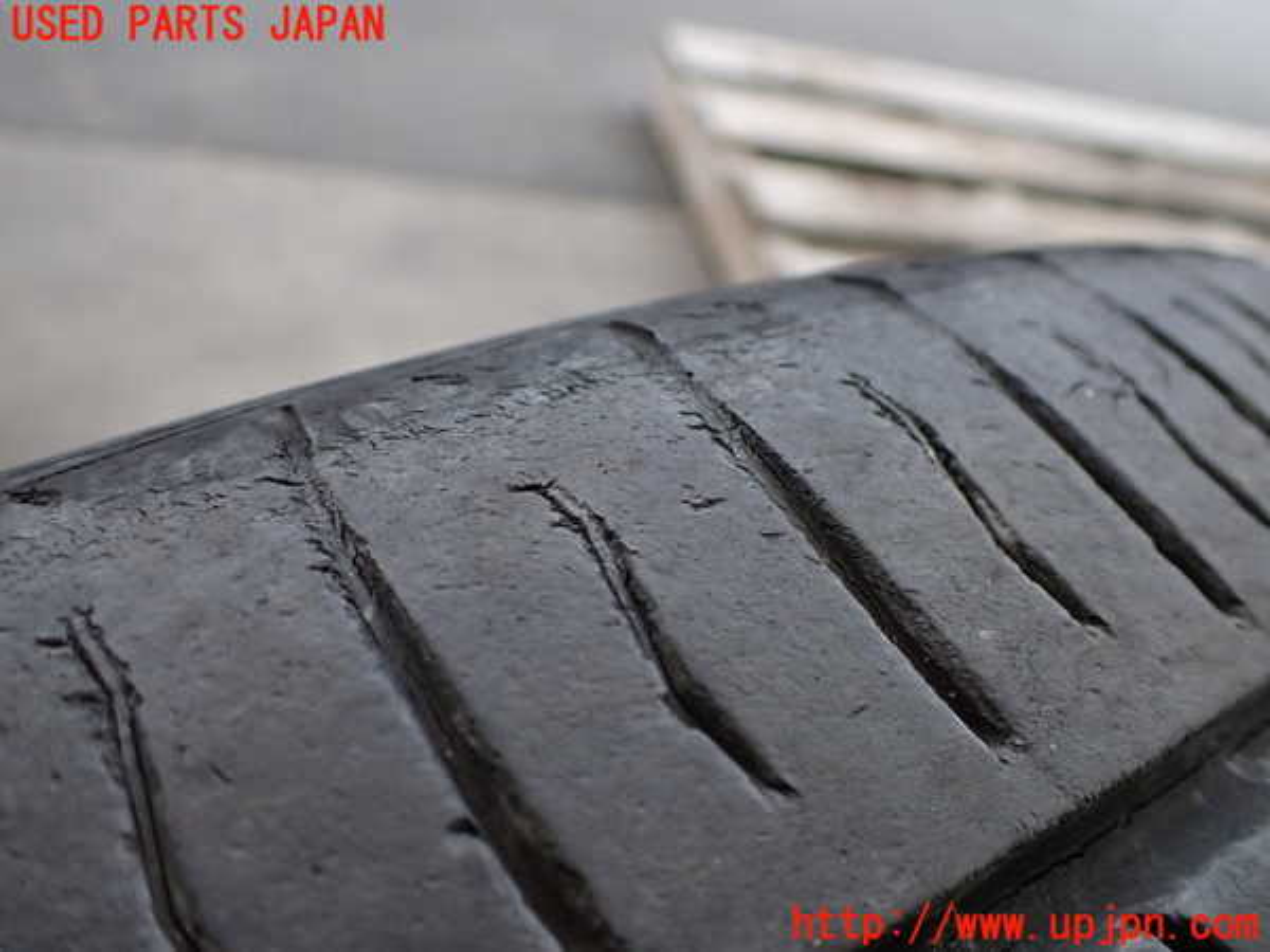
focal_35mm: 30
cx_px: 635
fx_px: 1101
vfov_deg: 46.8
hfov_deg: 60.0
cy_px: 476
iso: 320
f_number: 2.3
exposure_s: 1/125
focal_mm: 5.4
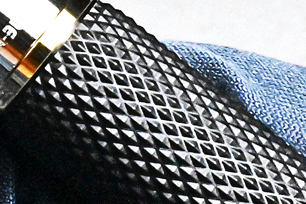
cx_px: 661
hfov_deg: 2.9
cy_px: 333
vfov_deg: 2.0
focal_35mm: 696
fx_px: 5913
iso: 5000
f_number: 32
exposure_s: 1/125
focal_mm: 105
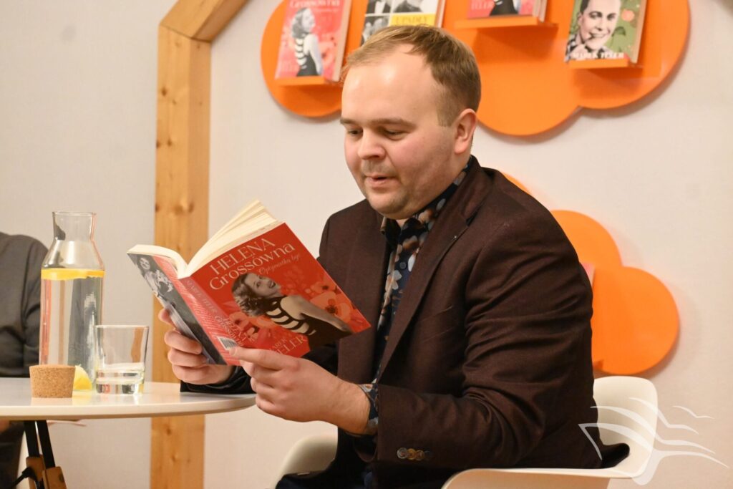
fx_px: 1894
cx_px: 366
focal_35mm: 93
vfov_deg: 14.7
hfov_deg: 21.9
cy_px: 244
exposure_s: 1/100
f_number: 4.8
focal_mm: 62
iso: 8000
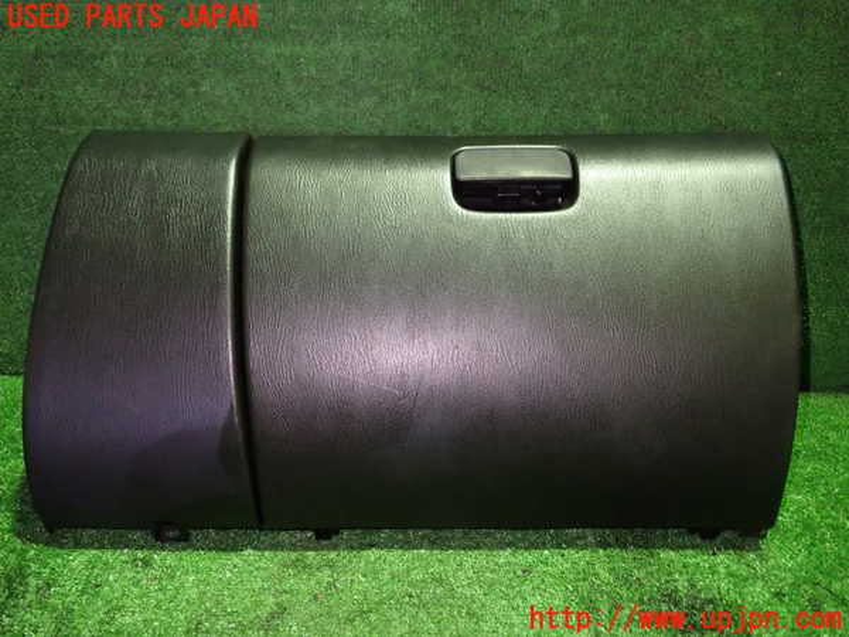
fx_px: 736
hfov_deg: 60.0
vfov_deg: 46.8
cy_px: 318
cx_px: 424
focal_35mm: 30
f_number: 2.3
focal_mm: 5.4
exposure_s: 1/20
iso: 800
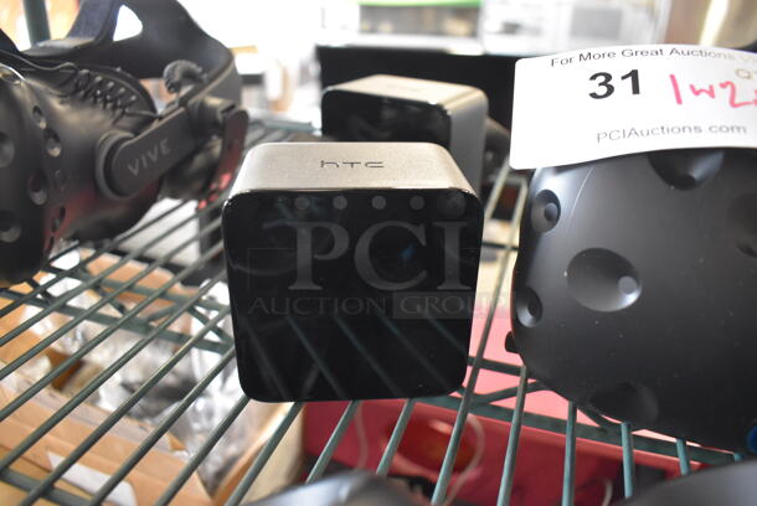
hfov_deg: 67.3
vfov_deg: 48.0
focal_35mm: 27
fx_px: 568
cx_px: 378
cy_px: 253
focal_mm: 18
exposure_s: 1/60
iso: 3200
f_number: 3.5
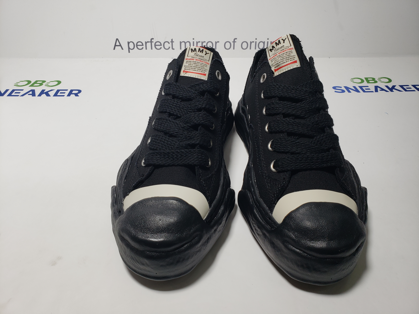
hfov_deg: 67.3
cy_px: 157
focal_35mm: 26
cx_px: 210
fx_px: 315
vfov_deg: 53.1
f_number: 2.4
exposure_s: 1/187
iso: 50
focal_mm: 4.3
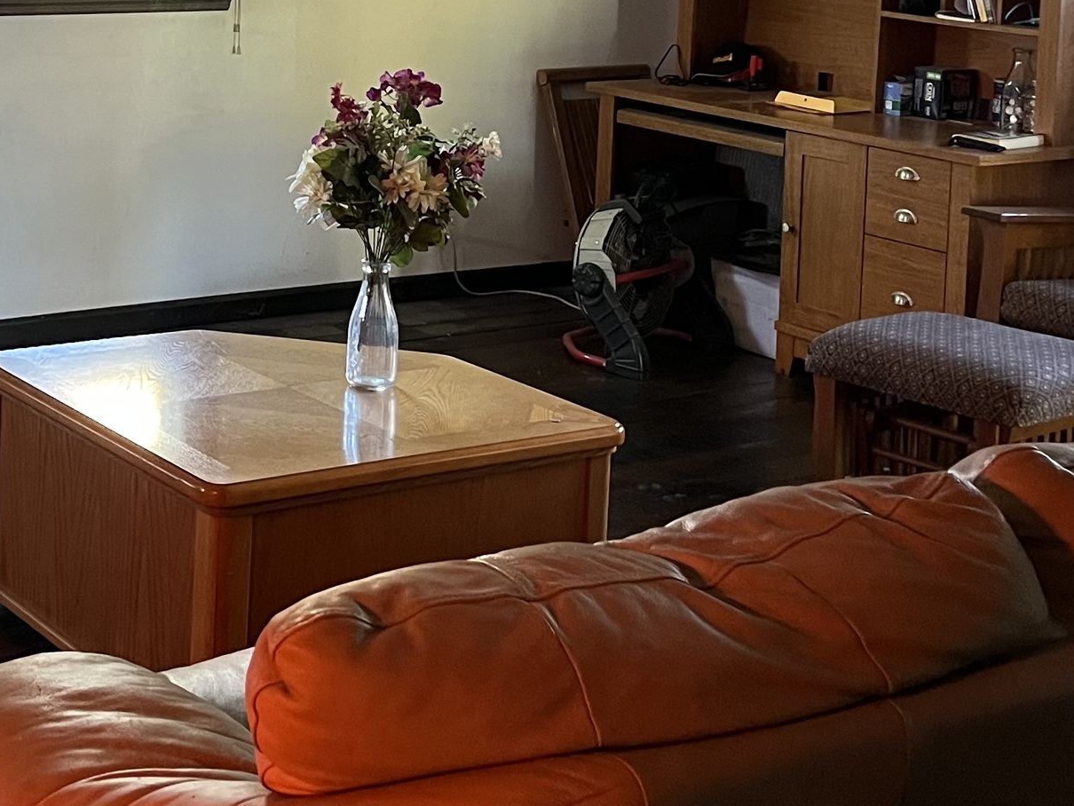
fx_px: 2048
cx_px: 167
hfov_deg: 28.5
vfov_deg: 21.4
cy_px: -18
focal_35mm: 66
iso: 400
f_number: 1.6
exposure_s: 1/40
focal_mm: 5.1
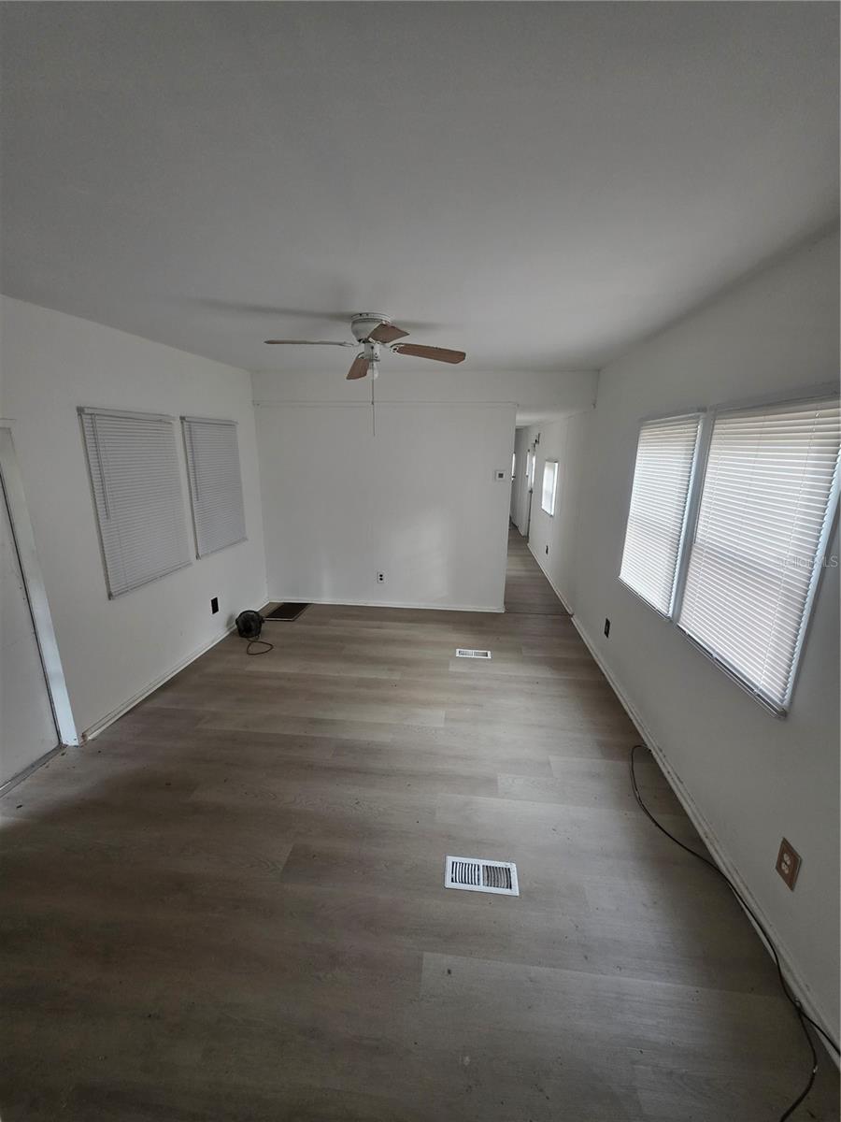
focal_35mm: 13
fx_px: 421
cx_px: 420
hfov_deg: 89.9
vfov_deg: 106.2
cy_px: 561
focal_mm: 2.2
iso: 250
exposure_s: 1/60
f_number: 1.9
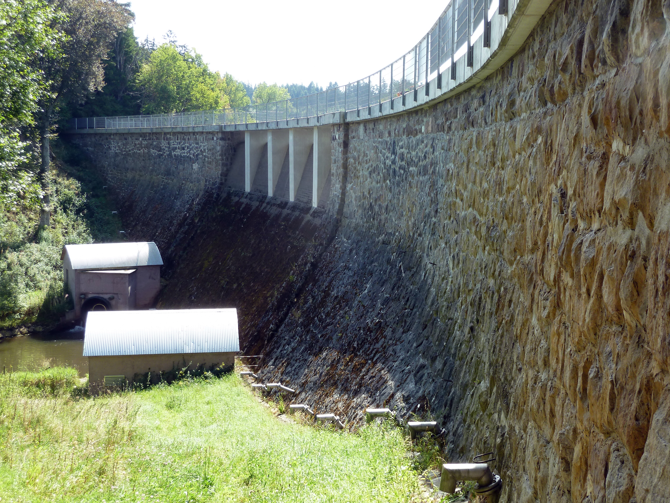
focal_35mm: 42
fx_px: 813
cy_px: 252
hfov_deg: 44.8
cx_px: 335
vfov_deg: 34.3
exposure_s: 1/100
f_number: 4
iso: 80
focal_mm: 6.9
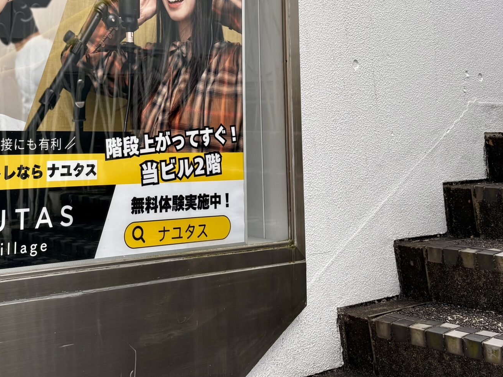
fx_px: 741
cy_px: 62
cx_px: 116
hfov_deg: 36.5
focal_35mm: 51
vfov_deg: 27.8
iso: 50
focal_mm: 5.96
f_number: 1.6
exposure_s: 1/402
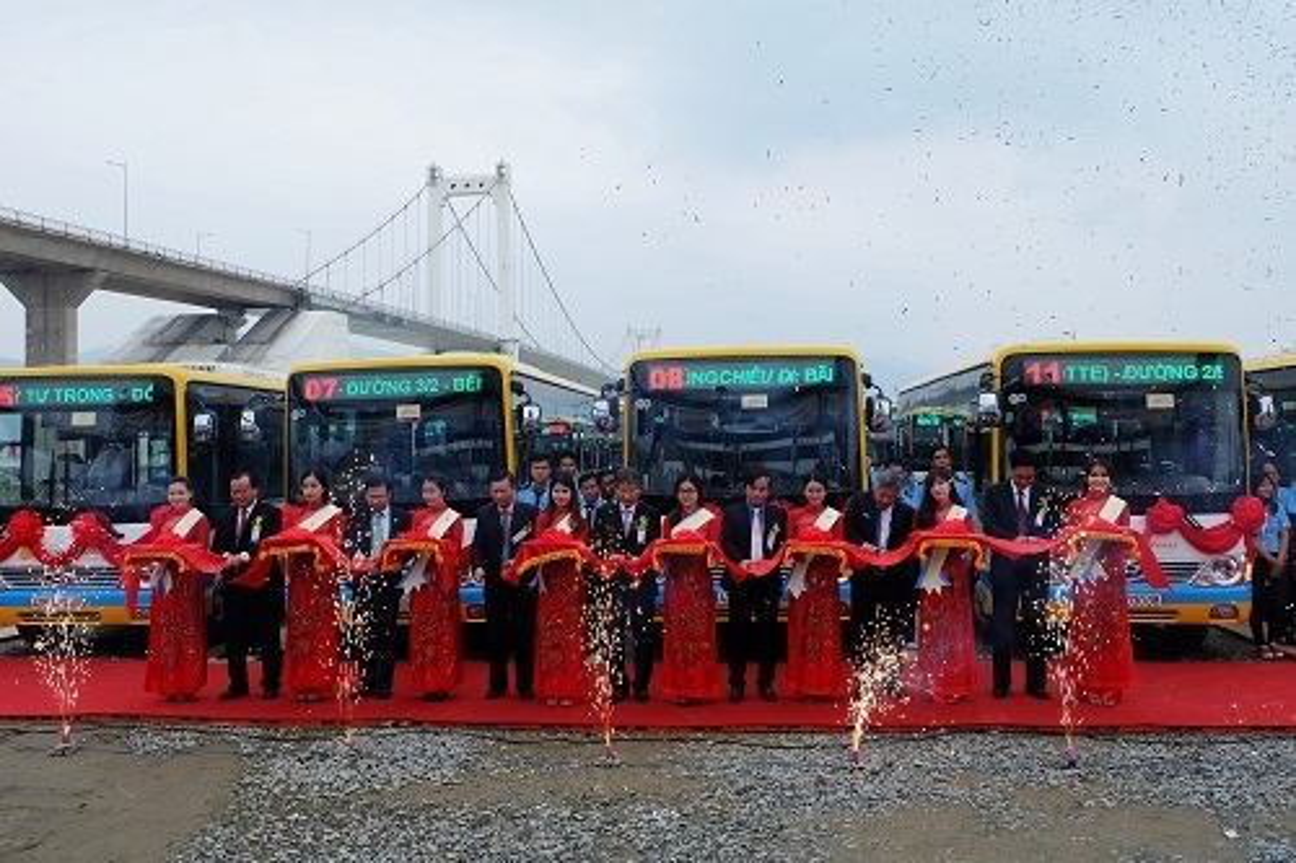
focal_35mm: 30
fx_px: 1080
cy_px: 432
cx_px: 648
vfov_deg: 43.6
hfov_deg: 61.9
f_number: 8
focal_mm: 20.1
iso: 400
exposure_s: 1/280
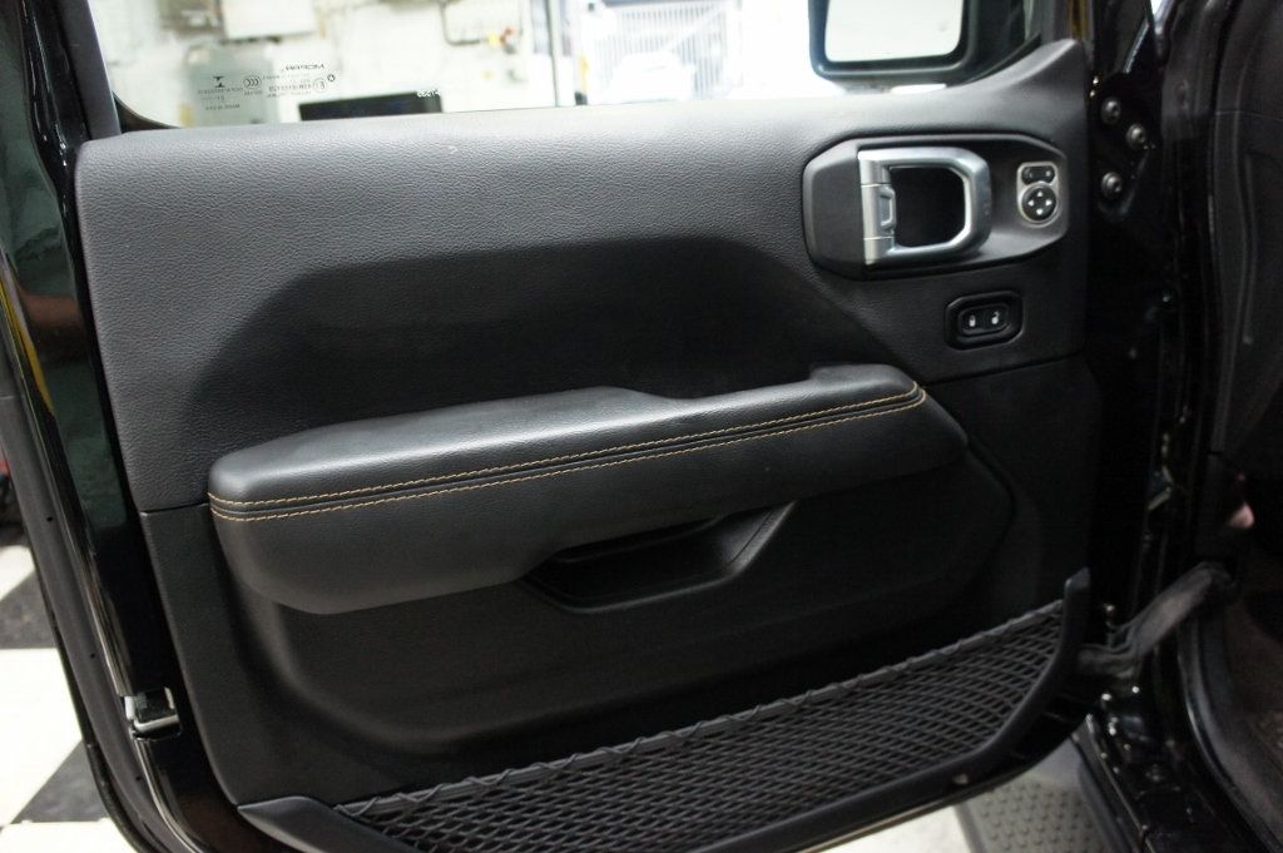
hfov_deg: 67.4
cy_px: 426
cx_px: 642
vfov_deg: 47.9
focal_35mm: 27
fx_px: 961
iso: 1600
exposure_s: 1/30
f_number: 3.5
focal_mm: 18
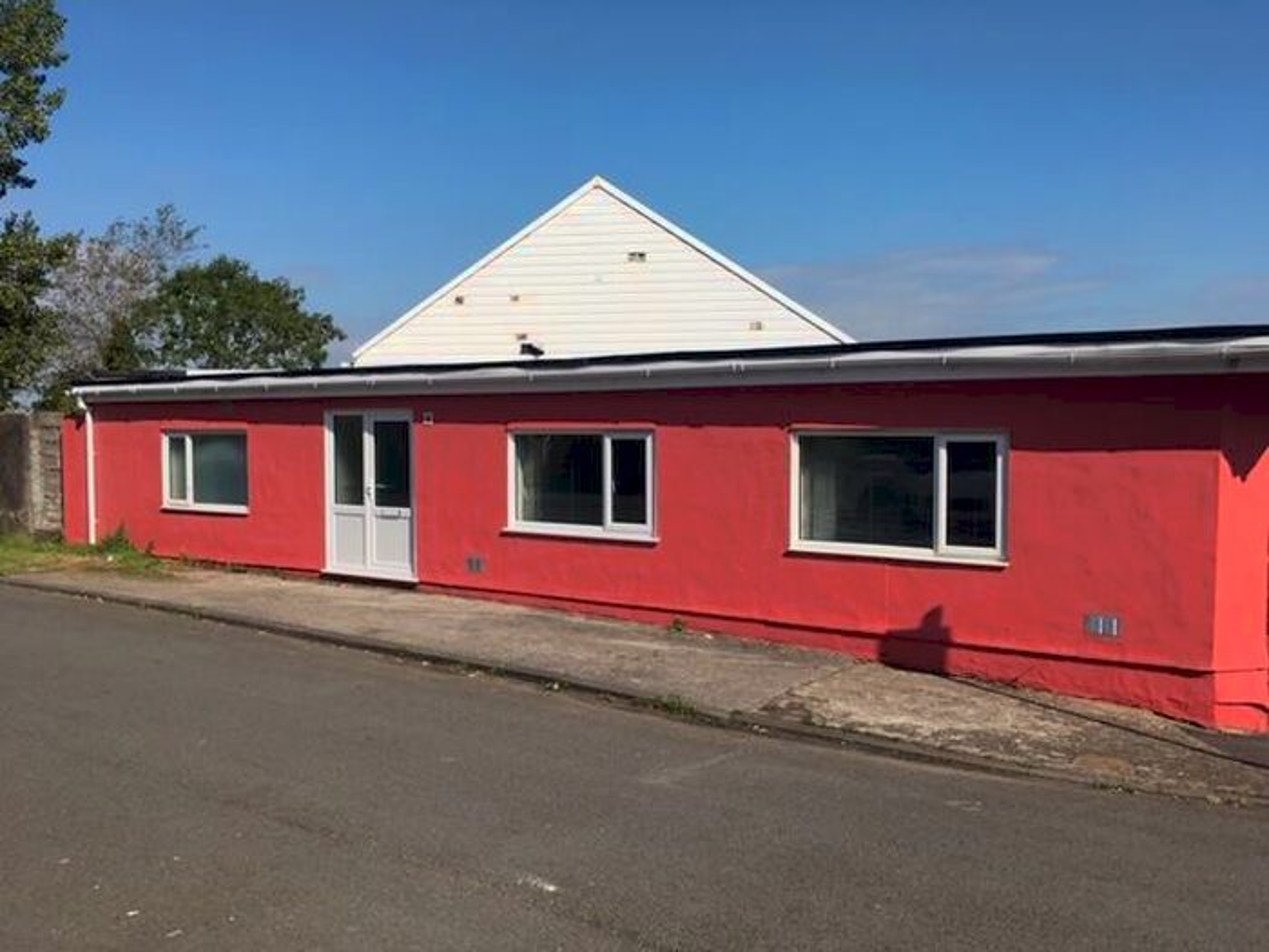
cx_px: 634
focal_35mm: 29
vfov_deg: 48.2
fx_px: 1063
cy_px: 476
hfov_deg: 61.7
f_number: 2.2
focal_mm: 4.15
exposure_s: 1/2079
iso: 25
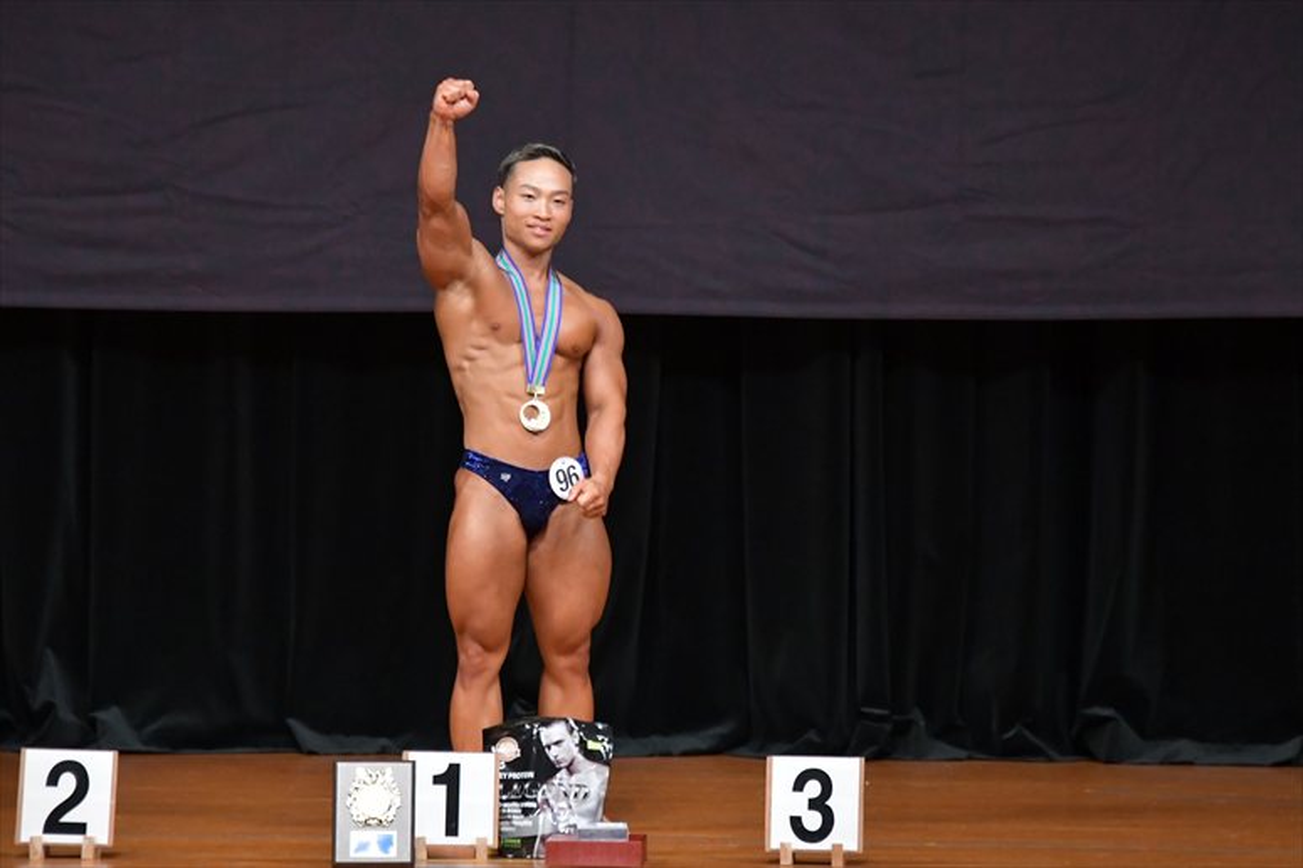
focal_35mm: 300
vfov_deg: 4.6
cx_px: 652
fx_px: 10853
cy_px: 434
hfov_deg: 6.9
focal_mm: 200
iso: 4000
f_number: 5.6
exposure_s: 1/400
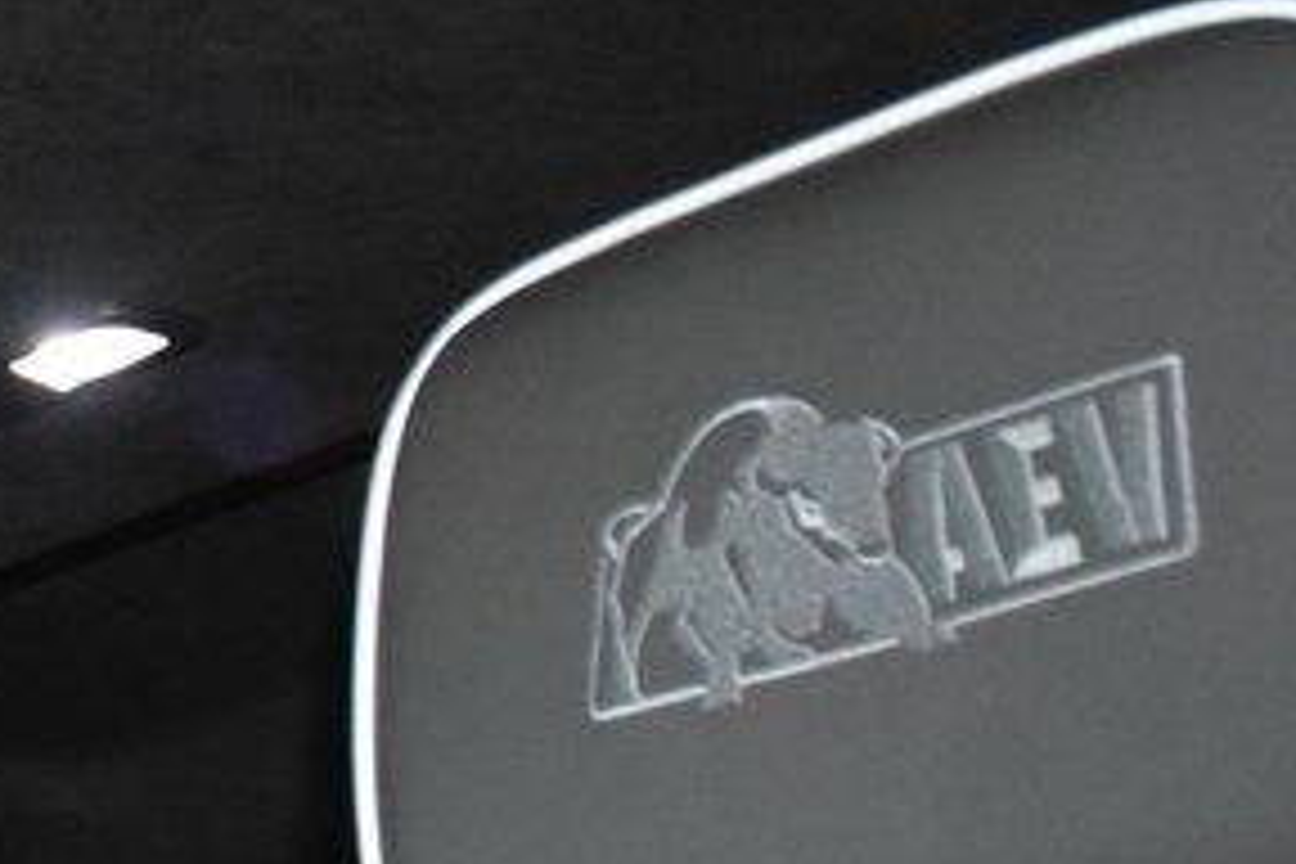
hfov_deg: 18.4
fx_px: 3456
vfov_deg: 14.1
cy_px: 38
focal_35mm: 96
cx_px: -752
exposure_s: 1/50
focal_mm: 18
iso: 3200
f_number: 3.5
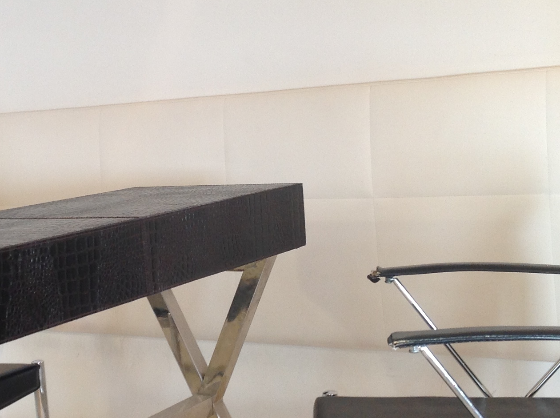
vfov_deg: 20.4
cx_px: 184
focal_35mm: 72
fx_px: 1163
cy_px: 234
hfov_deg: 26.9
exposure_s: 1/20
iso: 64
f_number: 2.4
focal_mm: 4.28
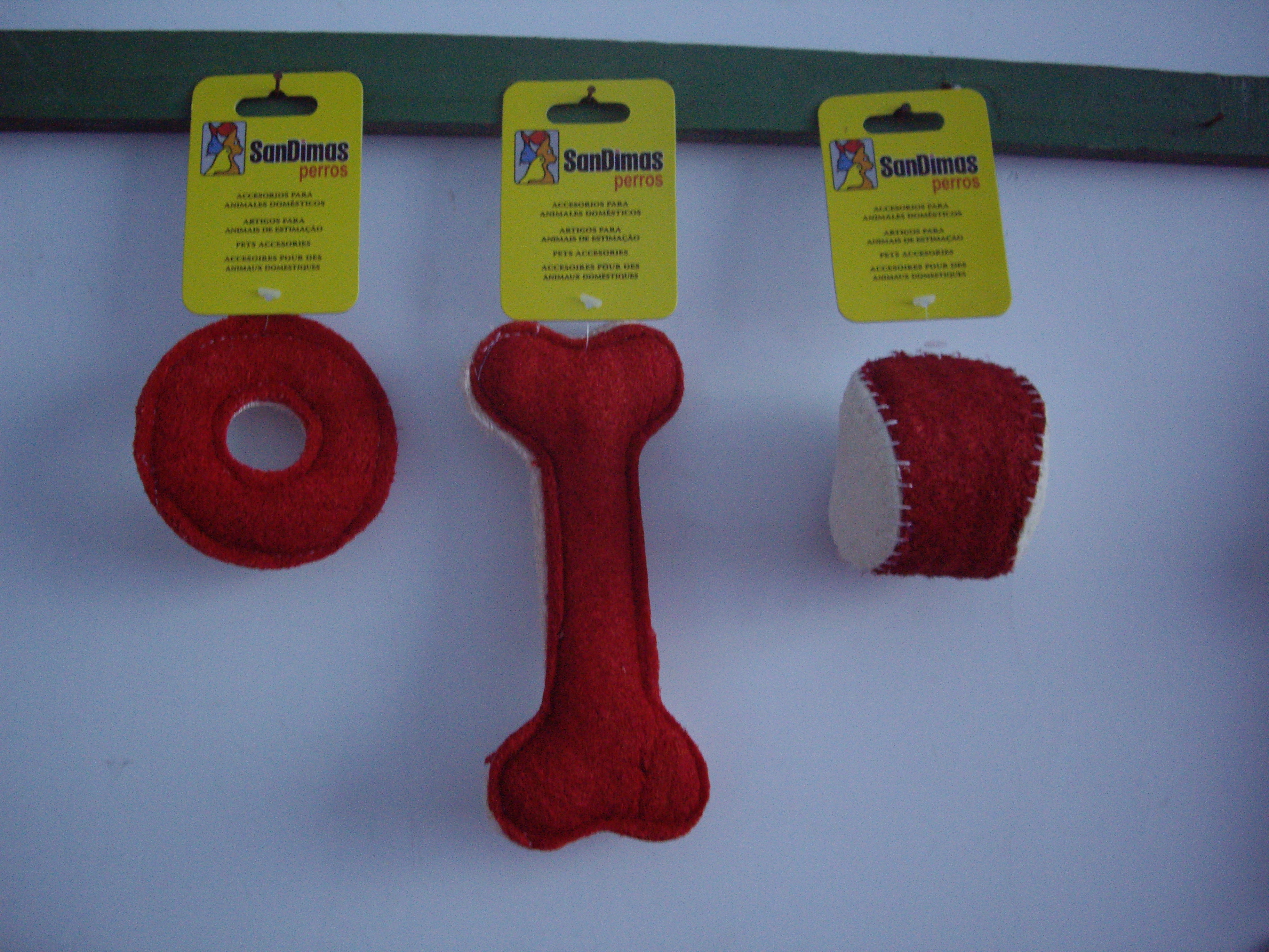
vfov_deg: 37.7
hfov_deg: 49.0
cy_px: 476
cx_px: 634
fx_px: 1393
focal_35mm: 38
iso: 400
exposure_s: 1/20
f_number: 2.8
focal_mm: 7.9
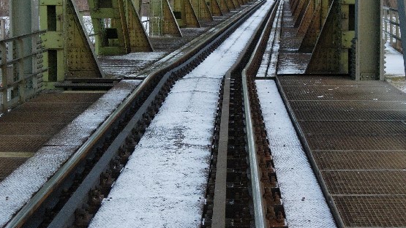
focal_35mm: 95
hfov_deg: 22.5
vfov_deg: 12.7
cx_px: 210
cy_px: 73
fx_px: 1023
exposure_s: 1/80.6
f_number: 4
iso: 200
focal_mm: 17
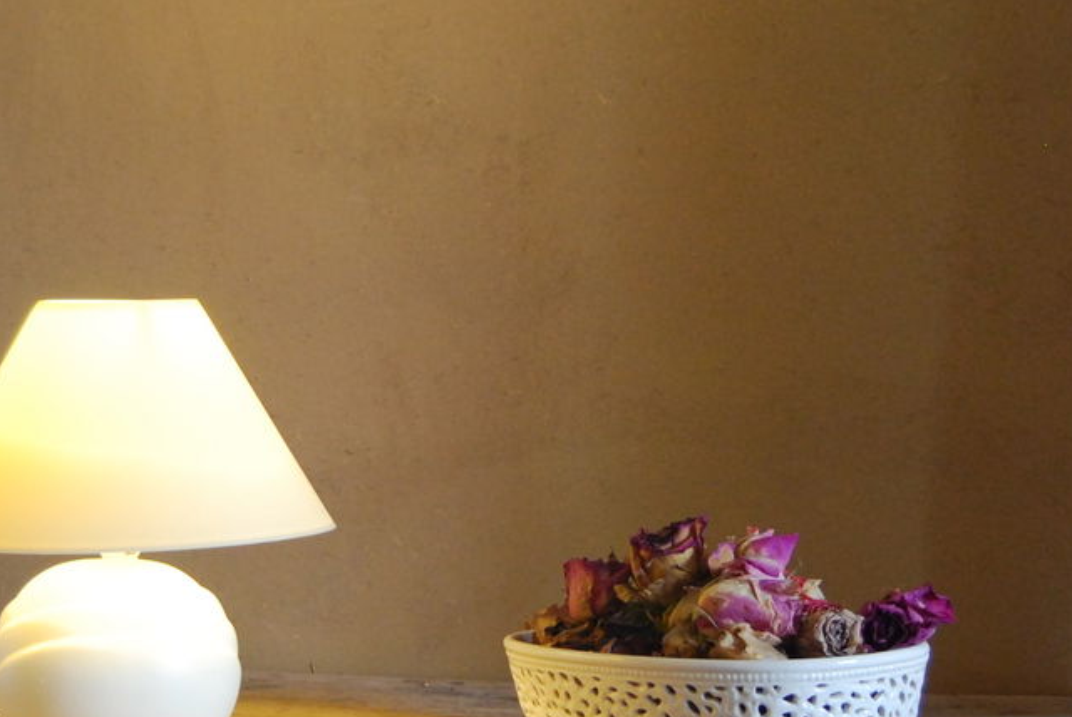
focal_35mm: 90
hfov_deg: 22.6
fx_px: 2682
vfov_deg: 15.2
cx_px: 424
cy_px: 465
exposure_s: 1/30
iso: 900
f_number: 4
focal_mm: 24
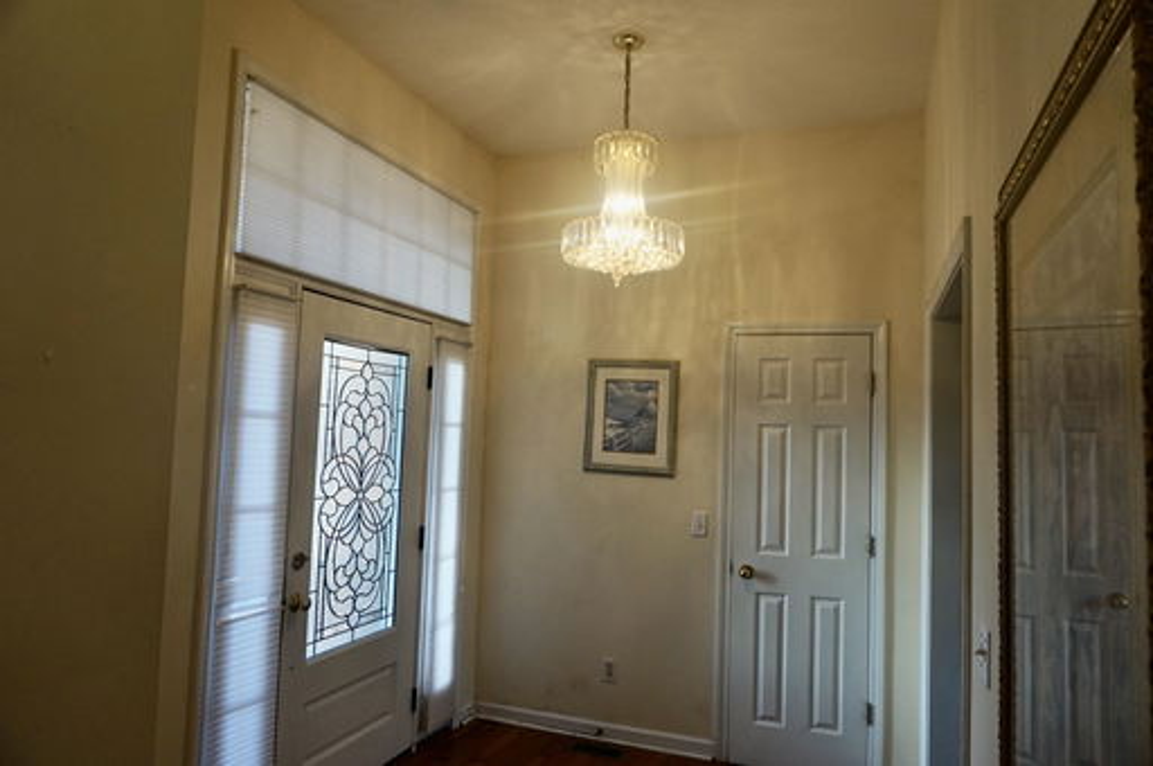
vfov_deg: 53.0
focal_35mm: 24
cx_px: 576
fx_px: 768
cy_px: 383
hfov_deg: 73.8
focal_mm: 16
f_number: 4
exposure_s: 1/160
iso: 320
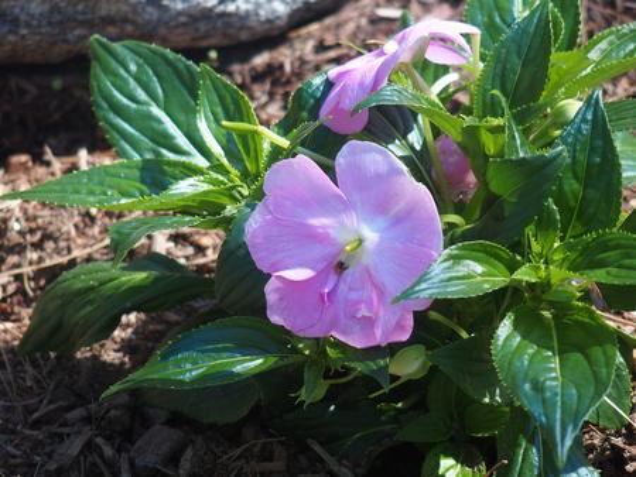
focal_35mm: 300
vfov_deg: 5.0
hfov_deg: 6.6
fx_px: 5515
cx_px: 318
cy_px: 238
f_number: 2.8
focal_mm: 64.3
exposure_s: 1/400
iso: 100
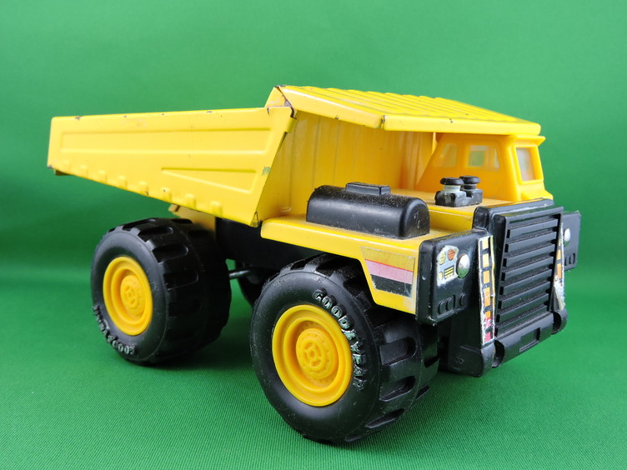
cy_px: 234
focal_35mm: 36
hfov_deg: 51.3
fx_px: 652
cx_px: 321
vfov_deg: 39.7
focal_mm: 6.3
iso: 160
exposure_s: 1/30
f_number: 3.8
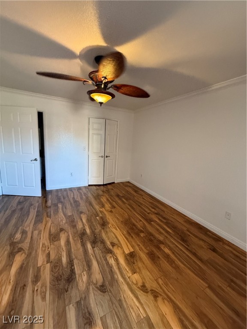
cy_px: 164
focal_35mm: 14
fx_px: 133
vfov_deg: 102.1
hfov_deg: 85.7
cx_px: 124
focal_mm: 2.22
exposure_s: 1/60
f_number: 2.2
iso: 640
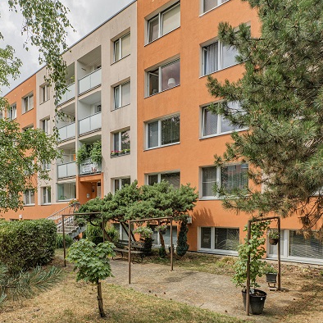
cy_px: 161
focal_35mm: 22
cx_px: 141
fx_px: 232
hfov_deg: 69.3
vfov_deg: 69.6
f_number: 8
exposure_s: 1/320
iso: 640
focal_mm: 17
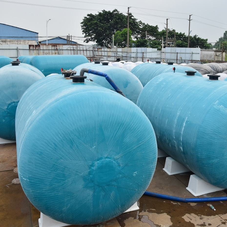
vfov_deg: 44.9
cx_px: 175
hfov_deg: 43.2
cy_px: 115
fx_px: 275
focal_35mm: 37
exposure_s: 1/250
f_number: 8
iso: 160
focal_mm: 18
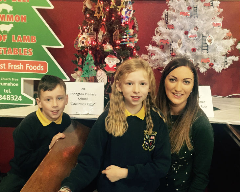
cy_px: 83
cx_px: 120
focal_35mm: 38
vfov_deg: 39.1
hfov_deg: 47.9
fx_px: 270
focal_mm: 4.15
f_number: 2.2
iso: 250
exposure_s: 1/8
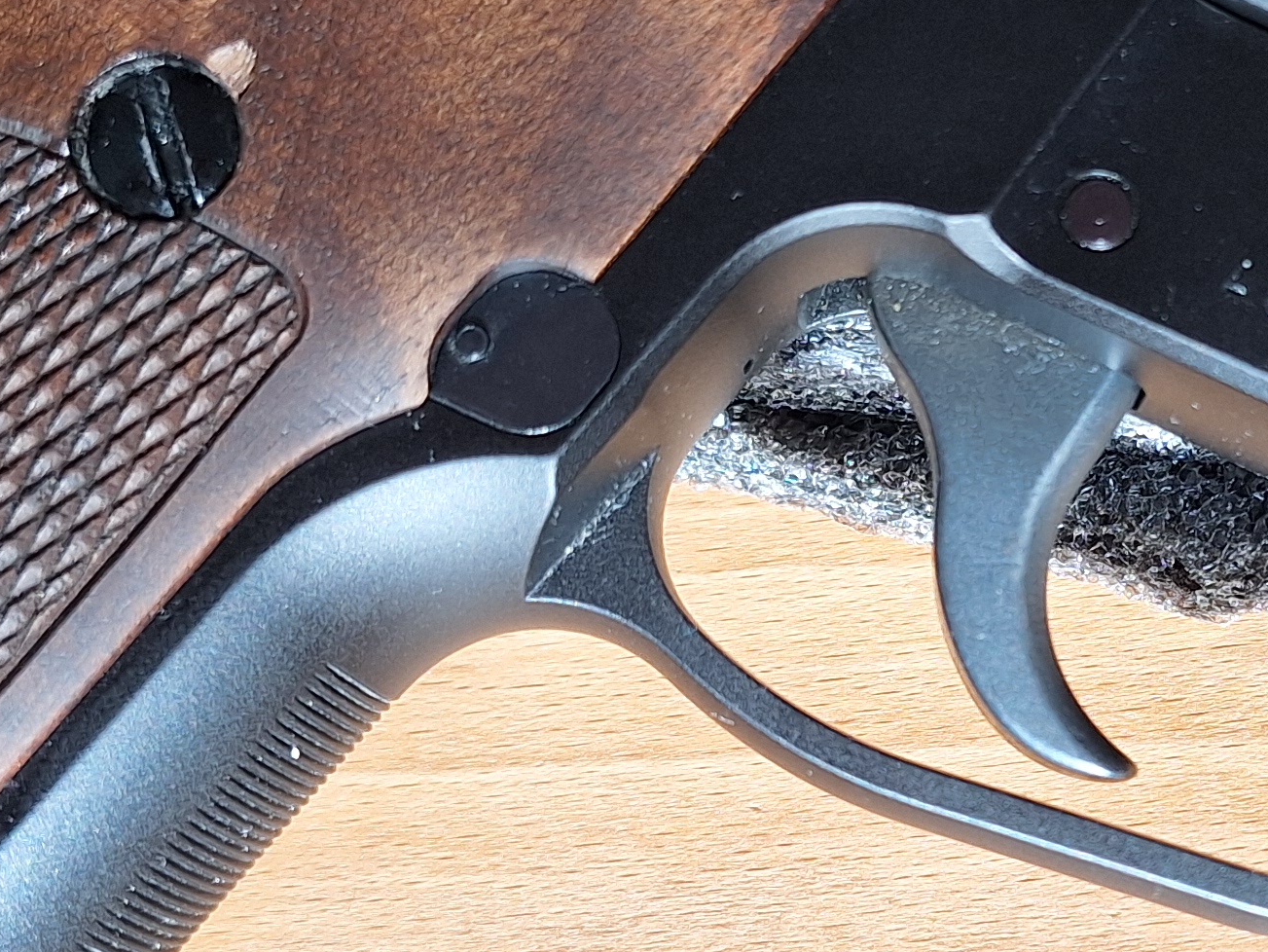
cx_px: 946
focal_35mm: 72
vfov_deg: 20.4
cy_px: 485
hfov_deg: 26.7
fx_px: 2638
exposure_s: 1/100
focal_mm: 5.54
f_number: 1.8
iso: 80
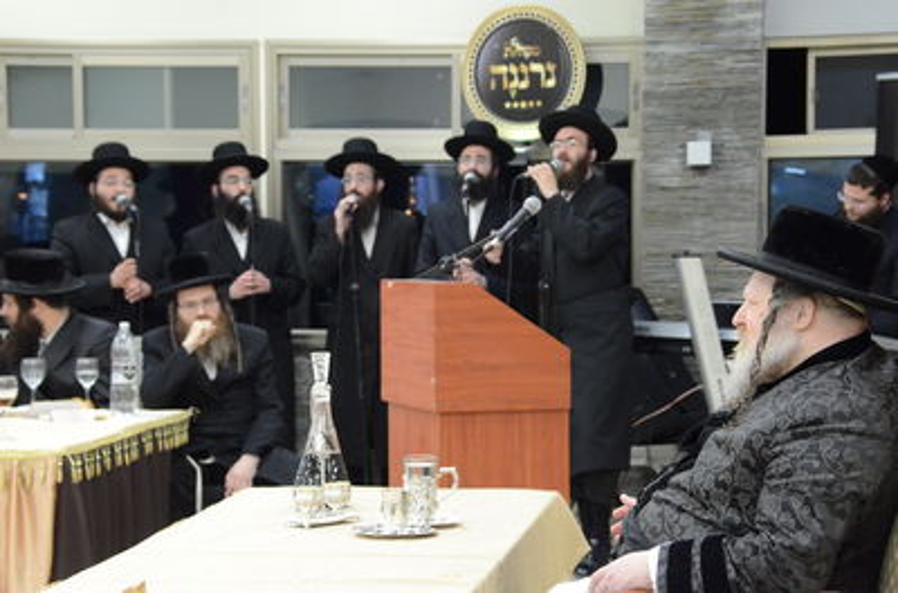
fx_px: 2536
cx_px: 449
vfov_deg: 13.3
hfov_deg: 20.1
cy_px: 296
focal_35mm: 102
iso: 3200
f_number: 5.6
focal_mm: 68
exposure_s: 1/80
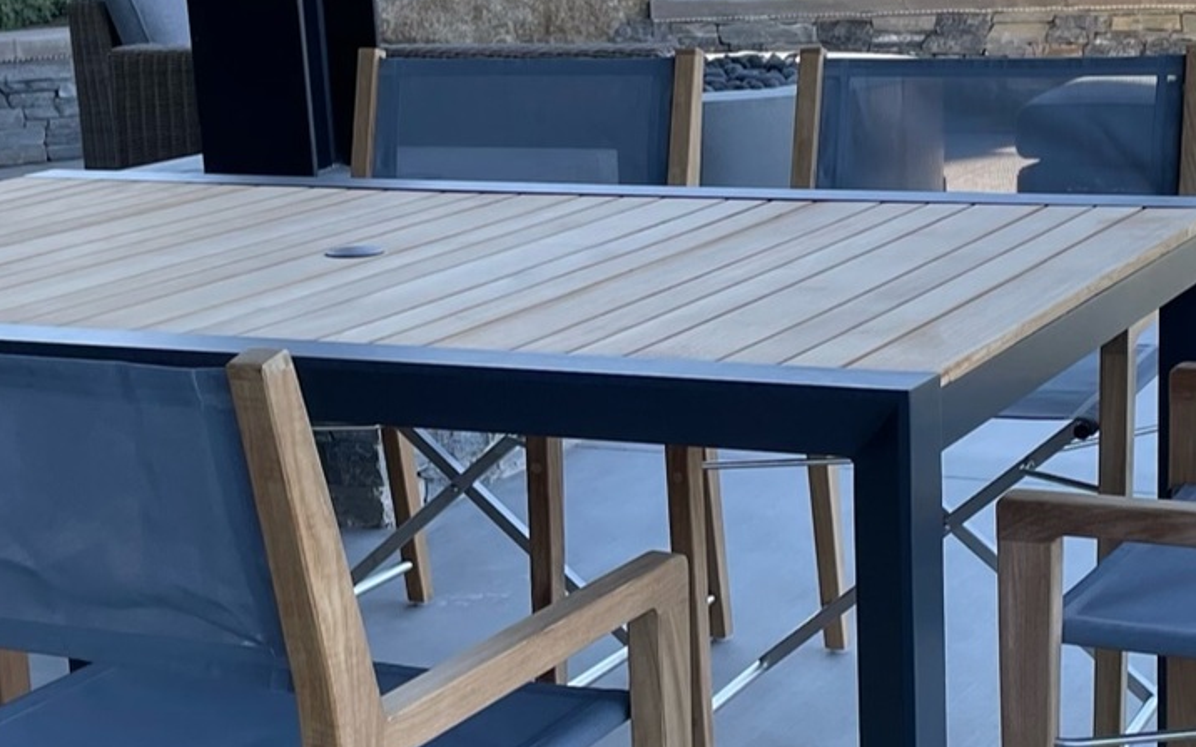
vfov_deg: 16.9
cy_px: 439
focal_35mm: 77
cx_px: 635
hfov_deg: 26.8
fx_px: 2509
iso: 32
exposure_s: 1/452
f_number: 1.6
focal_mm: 4.2
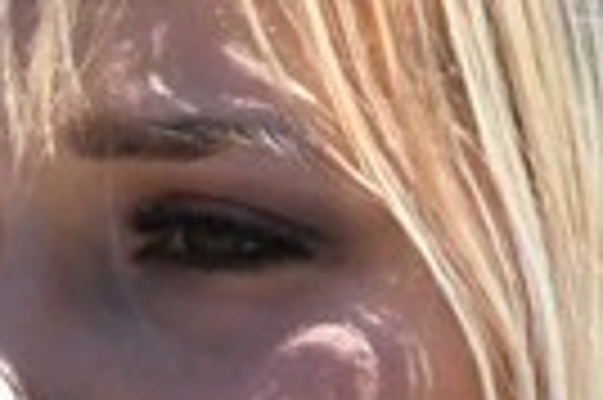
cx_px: -346
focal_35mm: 2354
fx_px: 39381
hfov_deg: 0.9
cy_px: 638
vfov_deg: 0.6
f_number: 10
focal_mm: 250
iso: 6400
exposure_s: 1/6400
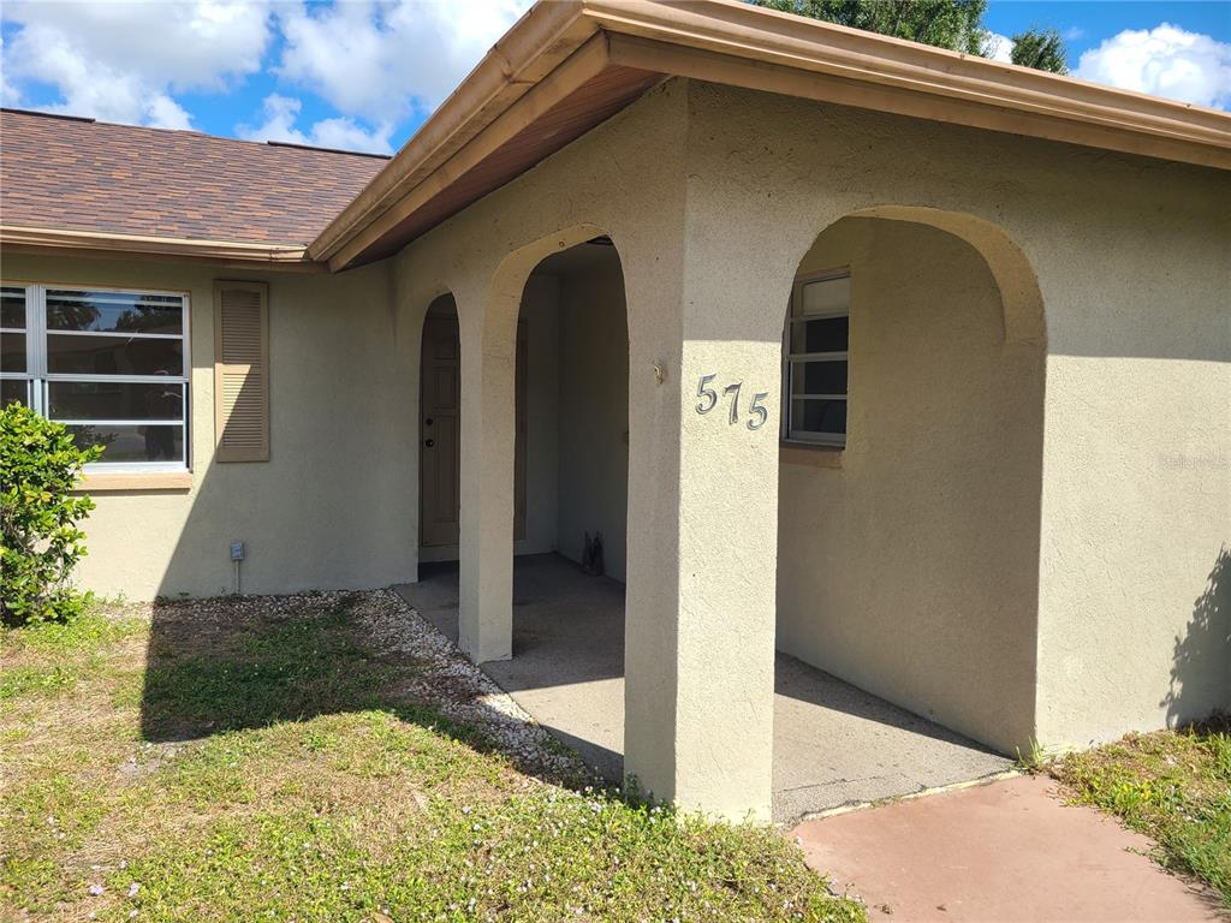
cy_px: 462
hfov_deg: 67.3
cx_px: 616
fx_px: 925
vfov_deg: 53.1
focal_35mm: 26
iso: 40
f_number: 1.8
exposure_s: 1/1700
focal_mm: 5.4
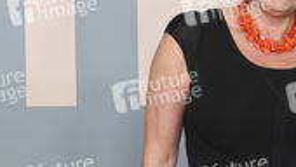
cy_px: 136
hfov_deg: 10.2
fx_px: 1634
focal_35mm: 208
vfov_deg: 5.8
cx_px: 354
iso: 640
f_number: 6.3
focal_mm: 75
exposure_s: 1/125
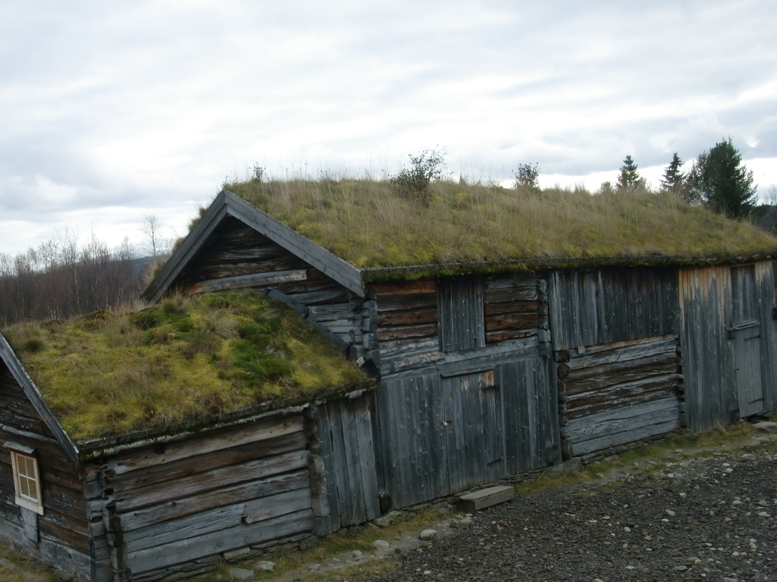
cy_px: 305
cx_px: 358
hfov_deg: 44.8
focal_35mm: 42
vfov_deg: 34.3
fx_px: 943
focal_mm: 6.66
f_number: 3.9
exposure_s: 1/80
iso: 64
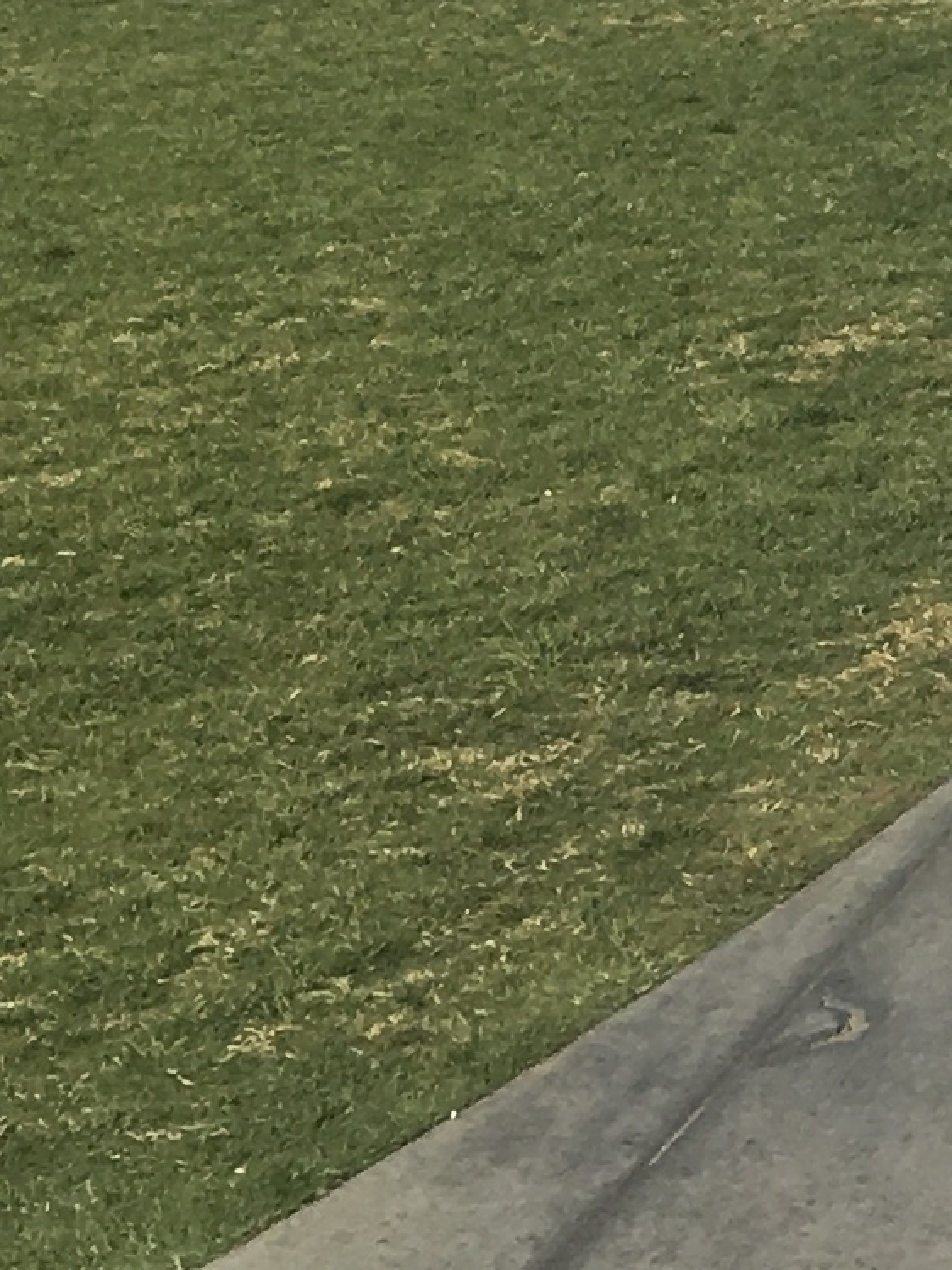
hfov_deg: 8.8
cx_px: 2114
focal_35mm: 156
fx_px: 5724
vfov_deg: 11.8
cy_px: -940
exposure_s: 1/2331
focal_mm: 4.15
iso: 25
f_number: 2.2
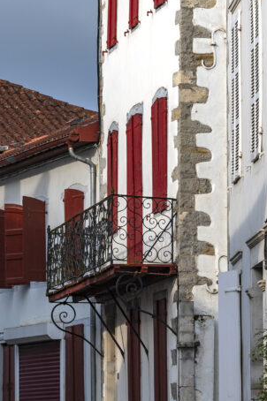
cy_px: 193
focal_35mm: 248
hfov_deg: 5.5
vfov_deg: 8.3
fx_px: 2763
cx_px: 89
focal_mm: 110
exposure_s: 1/640
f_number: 6.3
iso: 200
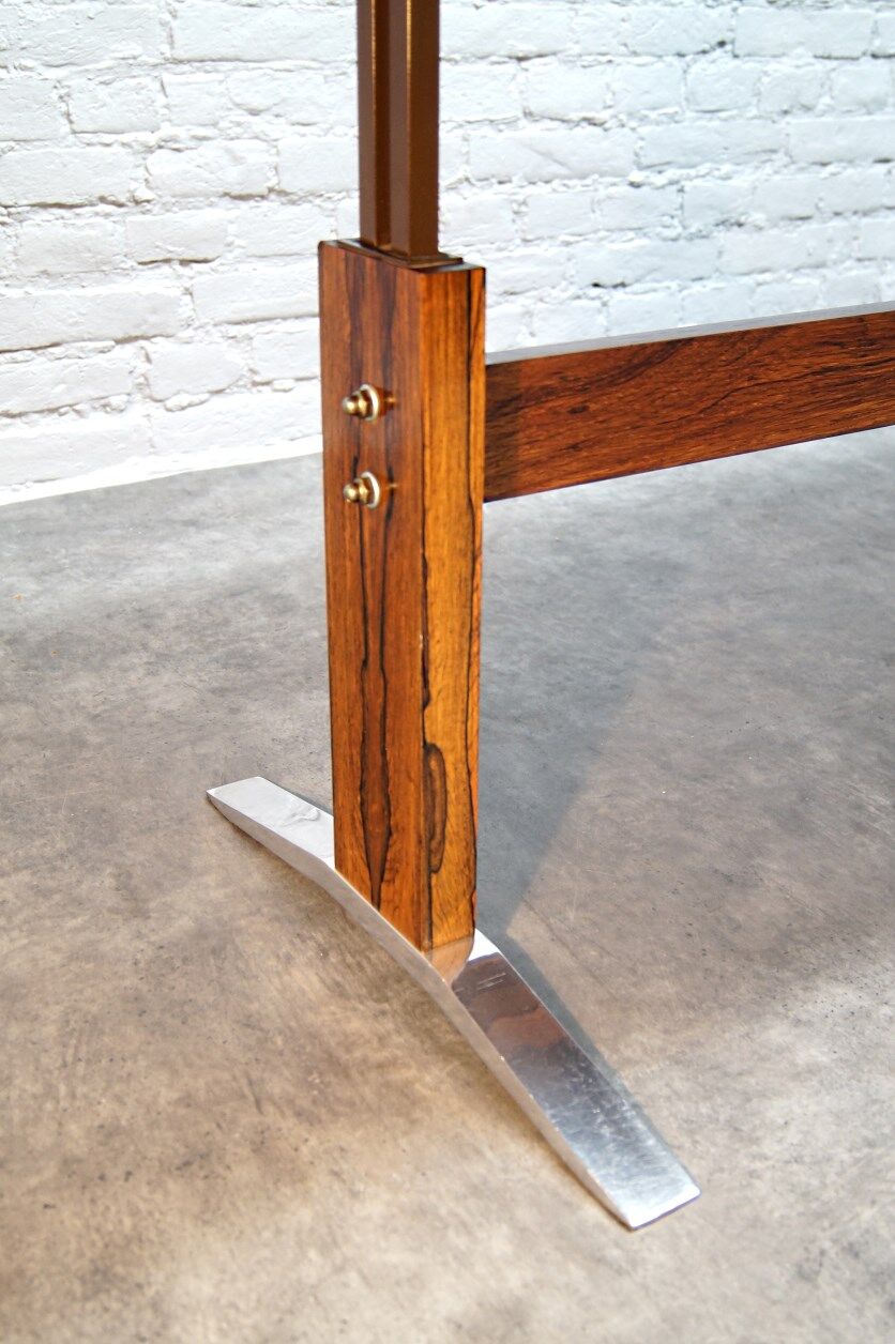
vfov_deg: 49.6
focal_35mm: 39
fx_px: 1456
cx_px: 448
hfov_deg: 34.2
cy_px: 672
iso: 400
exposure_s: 1/20
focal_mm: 26
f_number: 4
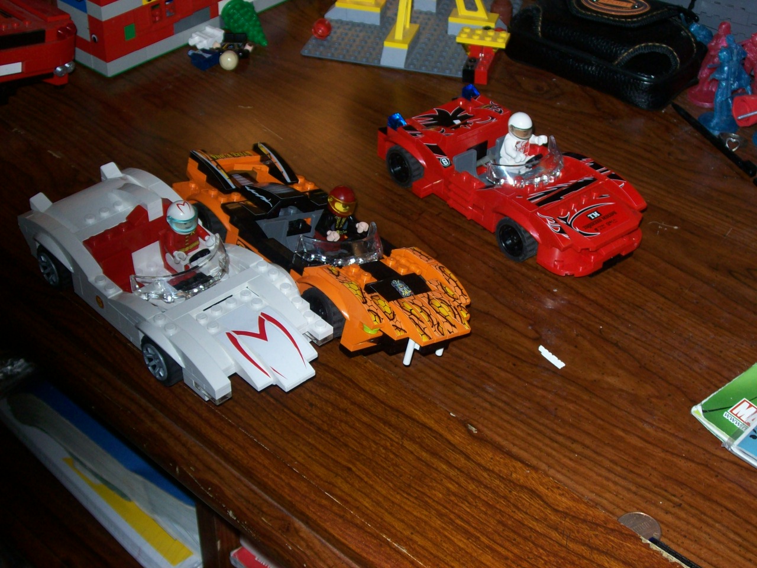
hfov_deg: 34.3
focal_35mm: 56
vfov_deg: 26.1
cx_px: 378
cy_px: 284
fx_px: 1225
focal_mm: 9.4
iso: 80
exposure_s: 1/84.5
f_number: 3.4
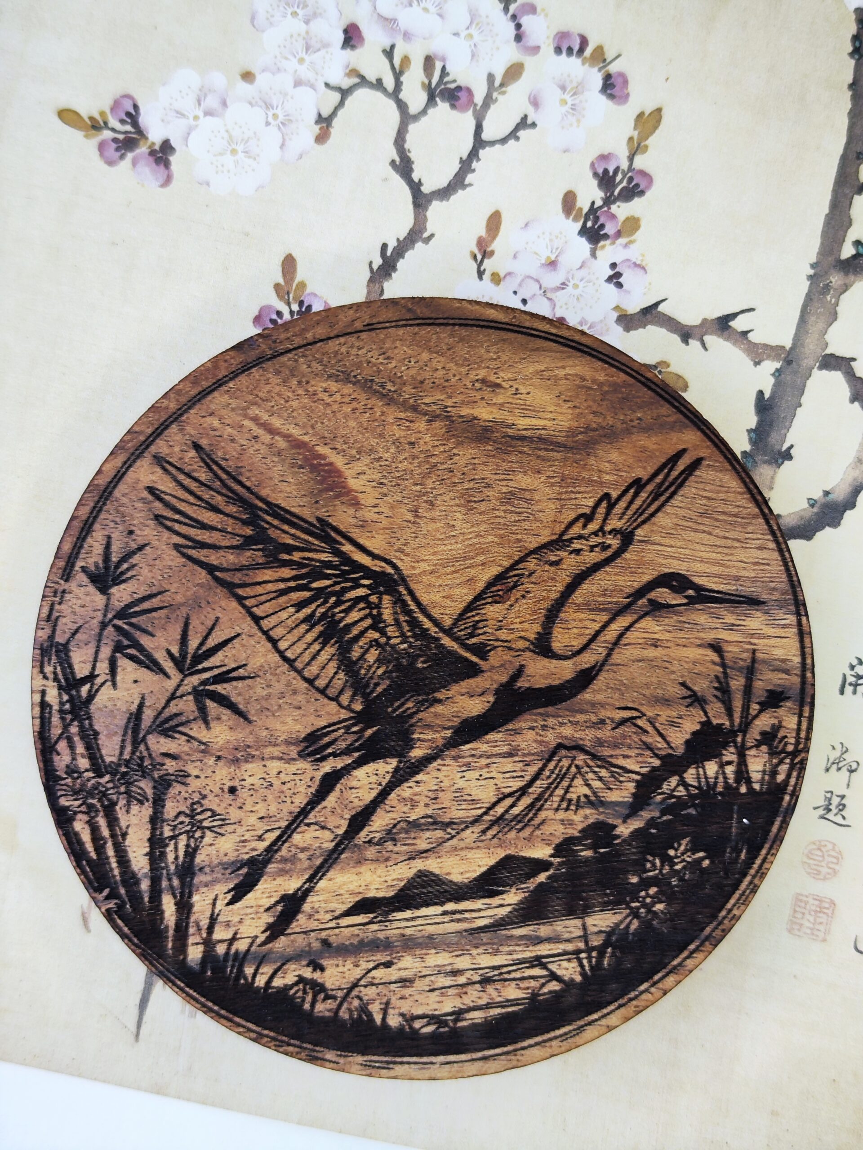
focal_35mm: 23
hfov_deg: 58.9
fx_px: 765
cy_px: 575
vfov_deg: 73.9
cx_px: 432
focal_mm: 7.01
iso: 162
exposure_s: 1/100
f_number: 1.69
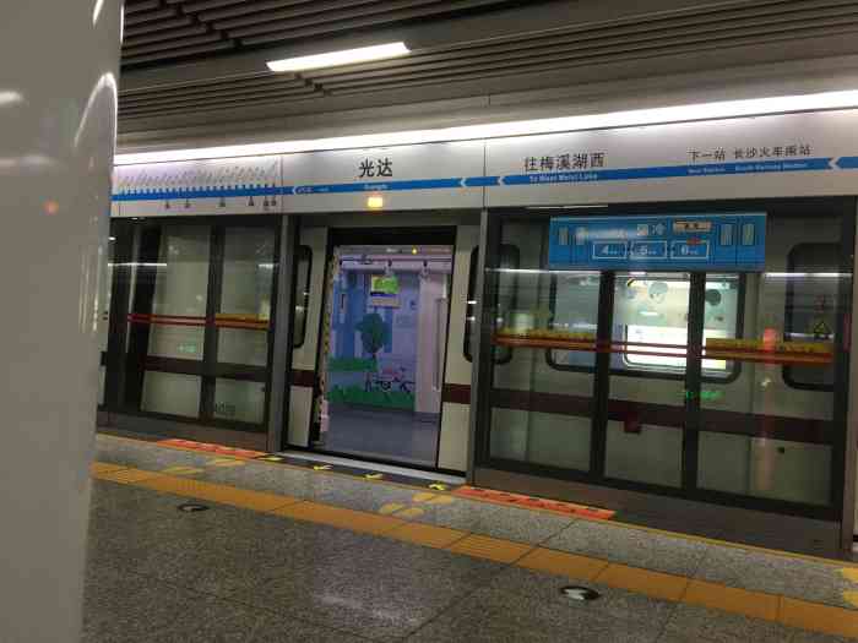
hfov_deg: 61.7
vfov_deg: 48.2
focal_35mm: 29
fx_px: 719
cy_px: 322
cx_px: 429
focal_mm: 4.15
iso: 50
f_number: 2.2
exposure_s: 1/17
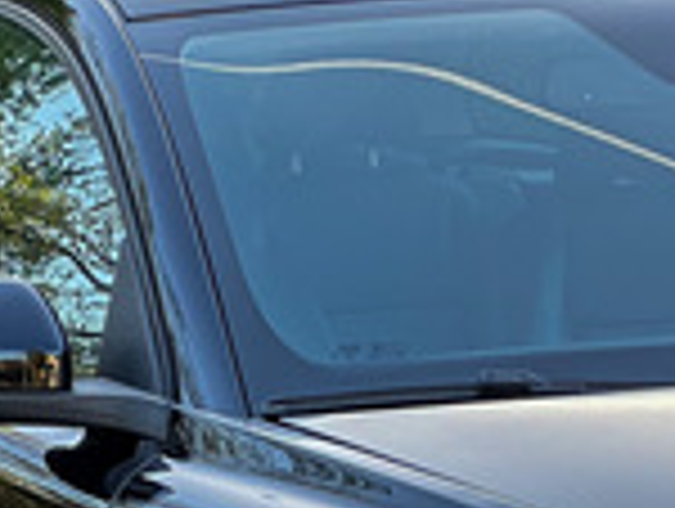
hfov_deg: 6.4
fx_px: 5996
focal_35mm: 307
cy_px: 495
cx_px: 734
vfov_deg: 4.8
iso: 50
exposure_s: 1/99
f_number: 2.8
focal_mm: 9
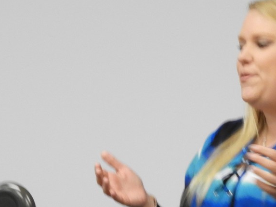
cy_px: 168
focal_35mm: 314
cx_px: 302
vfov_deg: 4.7
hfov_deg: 6.3
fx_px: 2504
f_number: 5
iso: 450
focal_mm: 22.4
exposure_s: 1/15
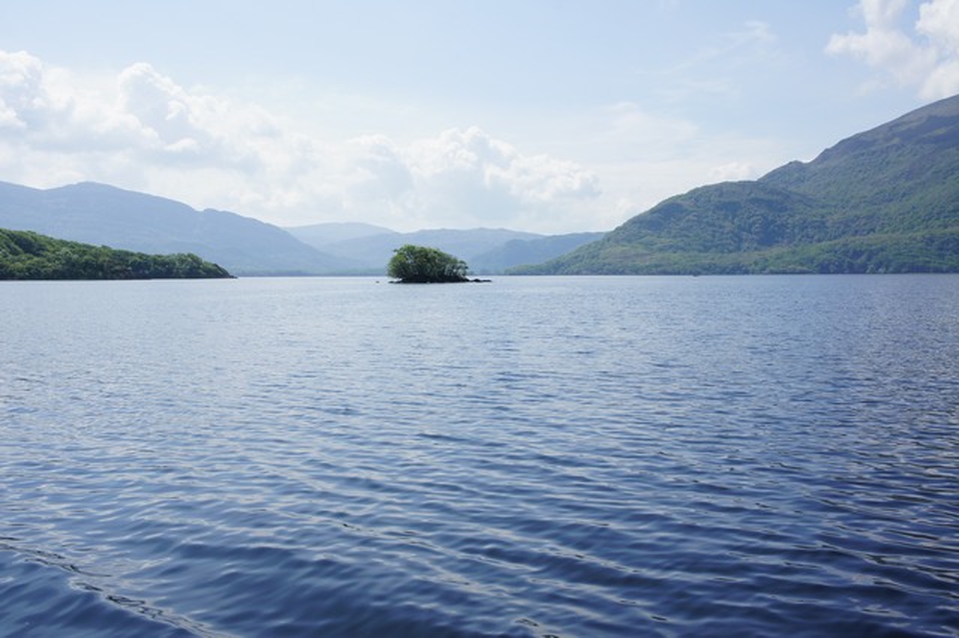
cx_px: 480
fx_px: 1078
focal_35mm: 40
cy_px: 319
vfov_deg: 33.0
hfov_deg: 47.9
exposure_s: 1/250
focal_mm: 27
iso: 200
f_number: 13
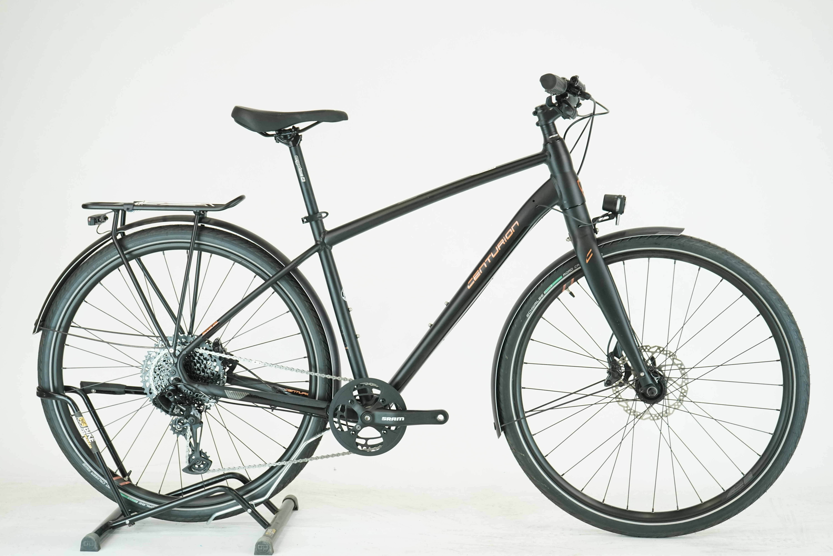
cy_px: 278
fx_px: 1342
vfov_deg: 23.4
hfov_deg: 34.5
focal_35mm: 58
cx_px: 416
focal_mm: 58
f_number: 5.6
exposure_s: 1/200
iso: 1600
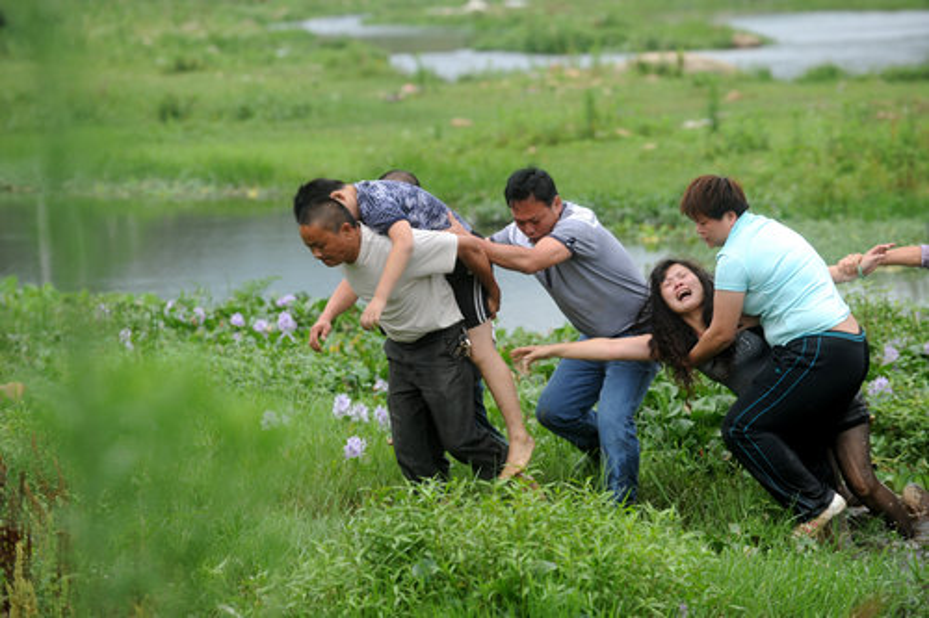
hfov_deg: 13.3
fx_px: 3998
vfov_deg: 8.8
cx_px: 464
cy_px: 309
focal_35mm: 155
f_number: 4.5
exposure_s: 1/320
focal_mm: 155
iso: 250
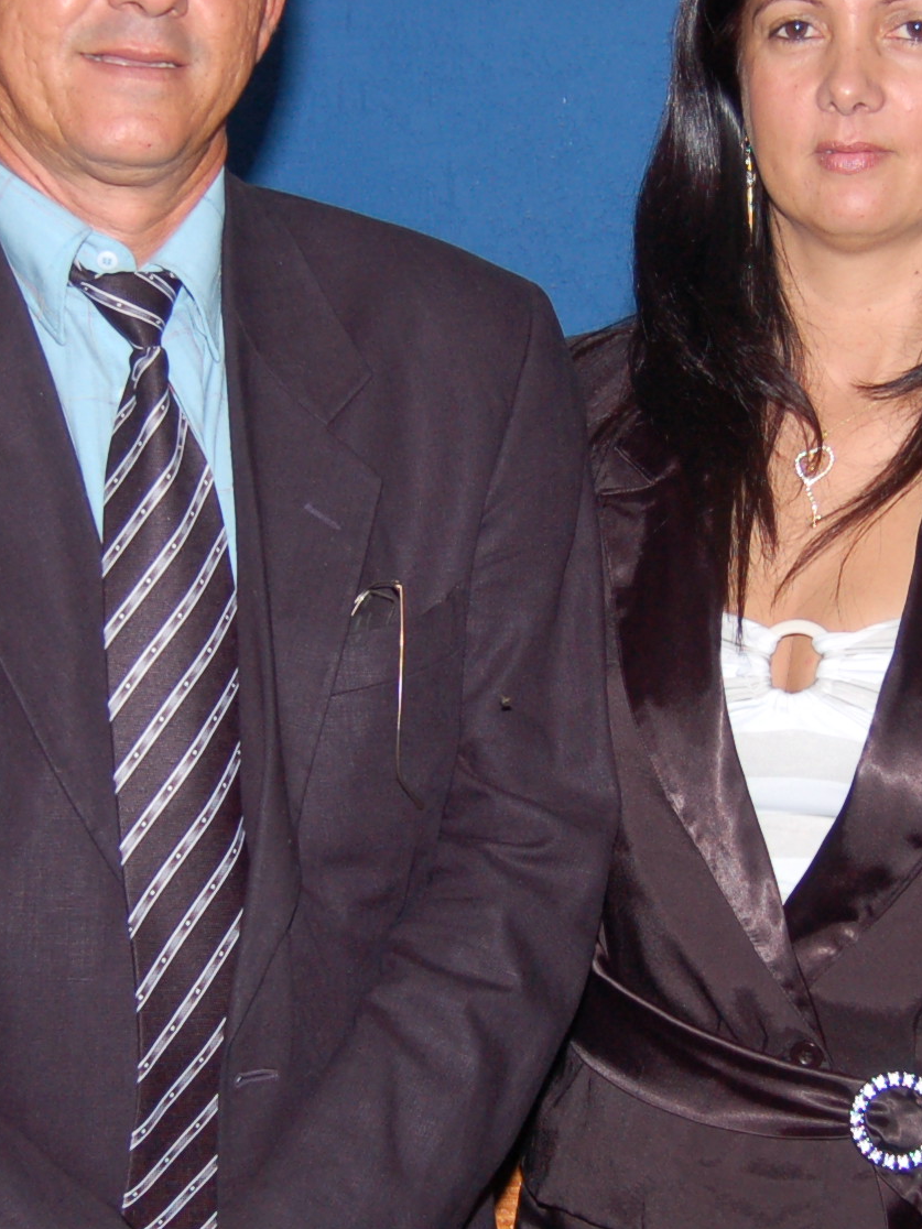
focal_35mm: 101
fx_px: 3587
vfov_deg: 19.4
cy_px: 614
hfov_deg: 14.6
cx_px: 503
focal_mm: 26
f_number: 4
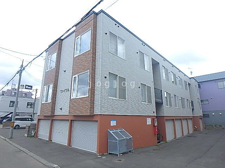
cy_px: 84
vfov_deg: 63.4
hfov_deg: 79.0
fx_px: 136
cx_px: 112
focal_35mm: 21
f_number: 3.5
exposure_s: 1/500
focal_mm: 3.7
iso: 125
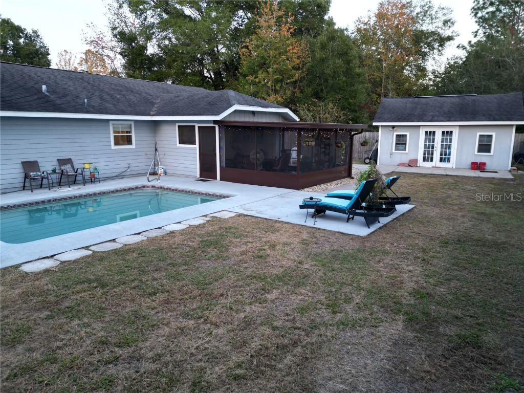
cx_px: 262
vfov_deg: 56.8
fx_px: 363
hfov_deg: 71.6
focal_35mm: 24
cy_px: 196
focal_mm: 6.72
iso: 110
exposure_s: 1/15
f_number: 1.7
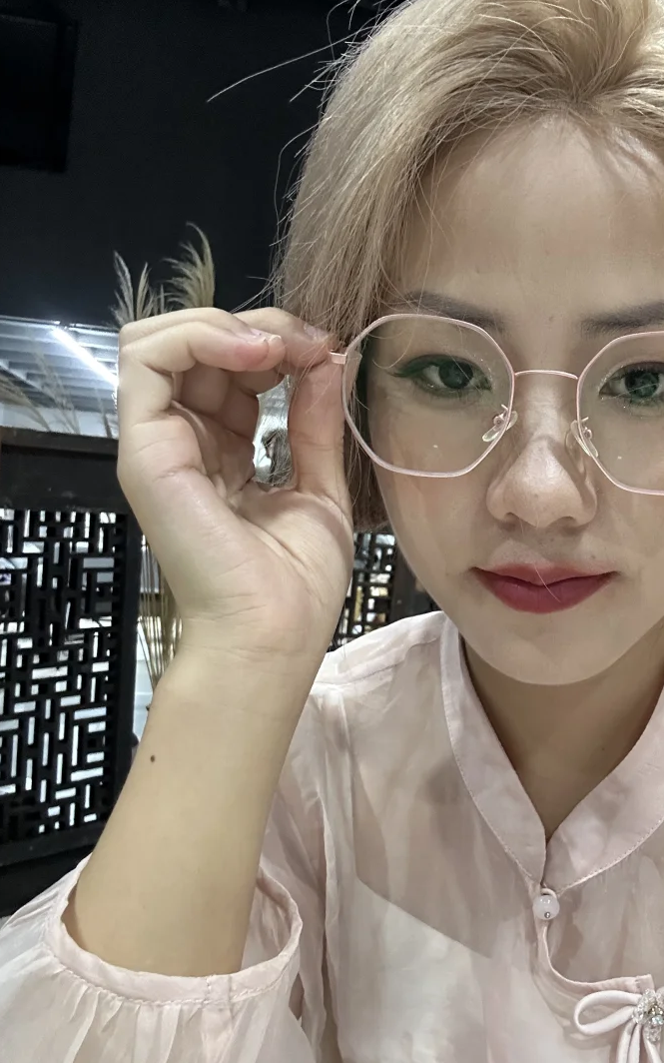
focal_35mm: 33
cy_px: 508
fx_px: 955
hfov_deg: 36.9
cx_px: 536
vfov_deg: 58.1
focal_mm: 2.69
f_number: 1.9
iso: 400
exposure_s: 1/33
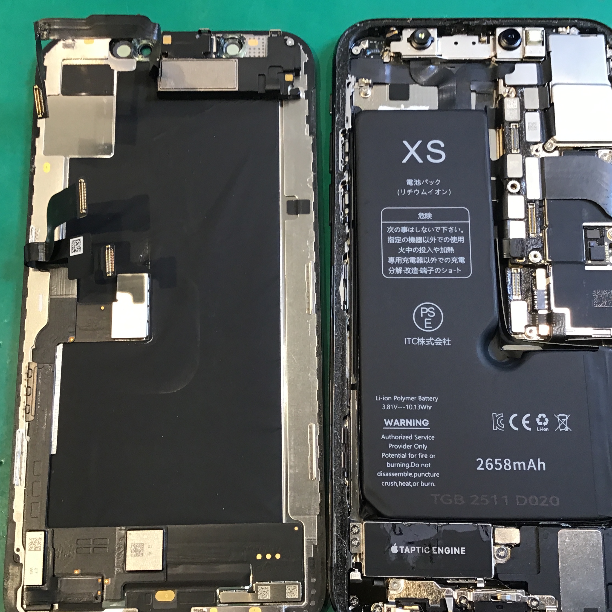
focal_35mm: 40
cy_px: 308
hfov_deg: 41.9
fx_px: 800
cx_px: 299
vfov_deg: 41.9
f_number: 2.4
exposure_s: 1/30
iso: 50
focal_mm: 3.3
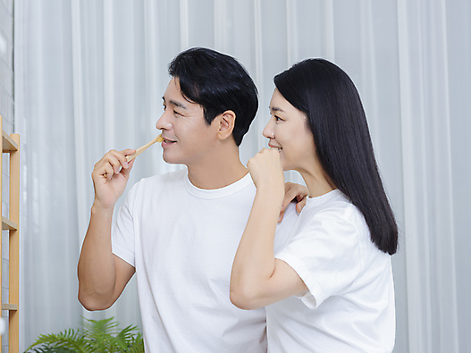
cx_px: 211
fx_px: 1265
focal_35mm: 93
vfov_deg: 15.9
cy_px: 176
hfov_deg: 21.1
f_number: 5.6
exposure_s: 1/125
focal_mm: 85
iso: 100
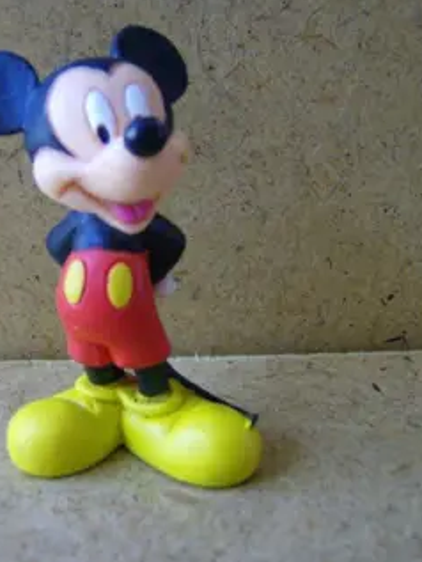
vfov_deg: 35.5
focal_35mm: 54
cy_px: 269
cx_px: 111
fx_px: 877
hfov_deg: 26.7
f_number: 2.8
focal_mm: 6
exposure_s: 1/64
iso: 182
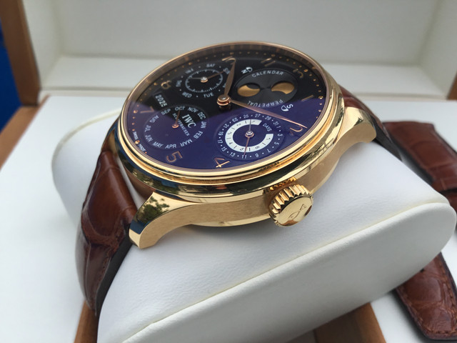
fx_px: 409
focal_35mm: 31
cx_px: 228
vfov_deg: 45.4
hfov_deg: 58.4
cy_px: 172
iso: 25
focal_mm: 3.3
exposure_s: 1/374
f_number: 2.4
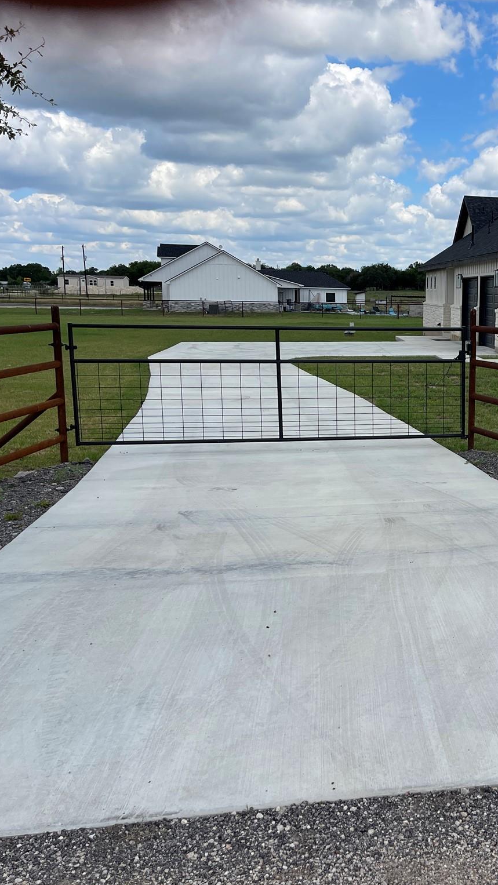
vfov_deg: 52.8
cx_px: 459
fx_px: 892
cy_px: 443
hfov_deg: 29.7
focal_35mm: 38
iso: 50
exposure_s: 1/5917
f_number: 1.6
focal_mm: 5.1
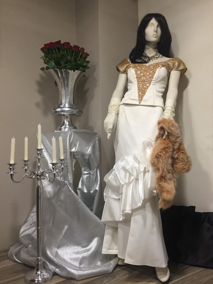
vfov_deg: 61.7
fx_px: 238
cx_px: 106
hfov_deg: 48.2
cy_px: 142
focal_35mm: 29
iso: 160
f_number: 2.2
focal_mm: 4.15
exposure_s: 1/33
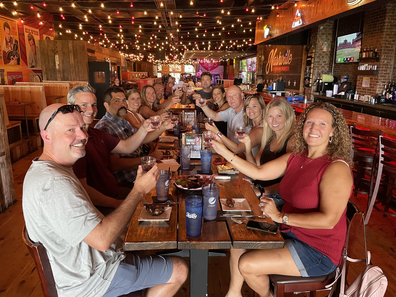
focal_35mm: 26
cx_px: 198
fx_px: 297
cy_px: 148
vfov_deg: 53.1
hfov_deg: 67.3
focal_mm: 4.2
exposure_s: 1/60
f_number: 1.6
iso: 400
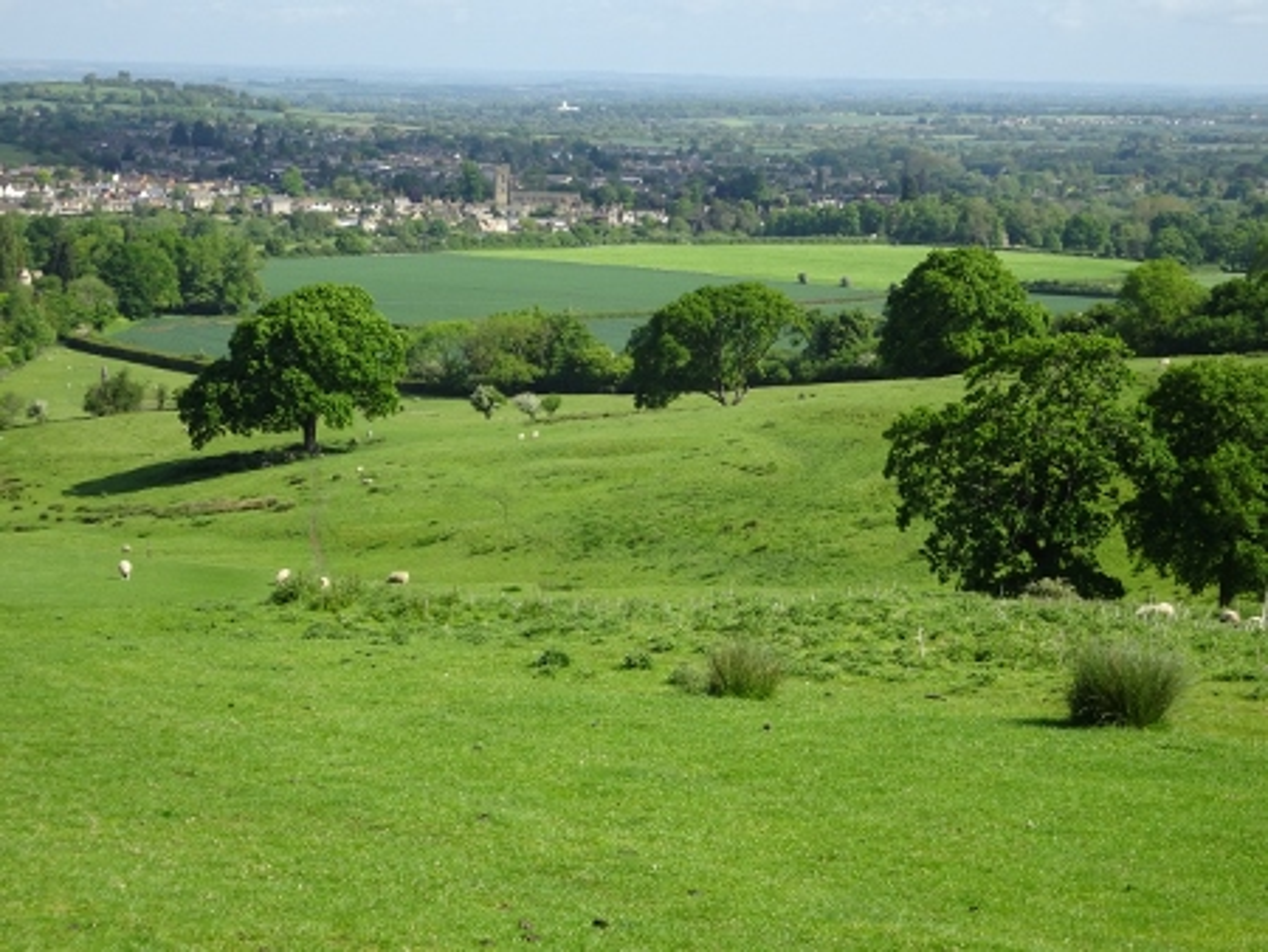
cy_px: 476
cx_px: 634
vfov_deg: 17.8
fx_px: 3042
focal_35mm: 83
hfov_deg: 23.5
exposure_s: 1/320
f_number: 5
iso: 80
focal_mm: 14.12
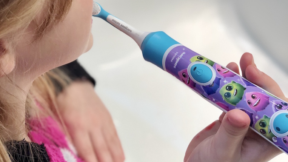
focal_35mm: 76
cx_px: 144
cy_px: 66
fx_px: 580
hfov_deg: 27.9
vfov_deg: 15.9
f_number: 2.4
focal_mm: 6
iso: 50
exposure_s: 1/50
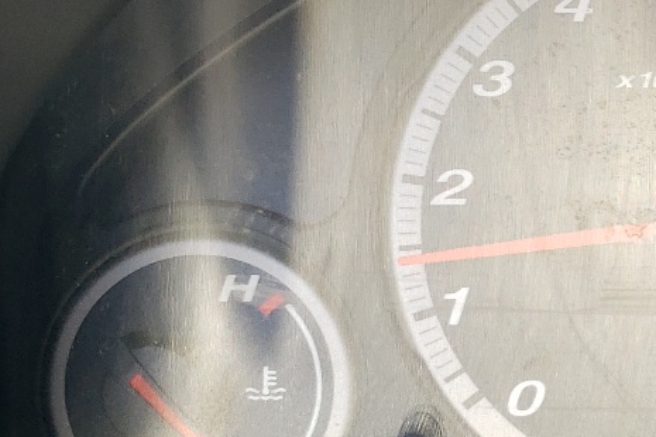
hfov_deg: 19.2
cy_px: 158
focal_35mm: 93
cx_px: 985
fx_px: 1695
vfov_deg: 14.7
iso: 50
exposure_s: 1/182
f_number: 1.5
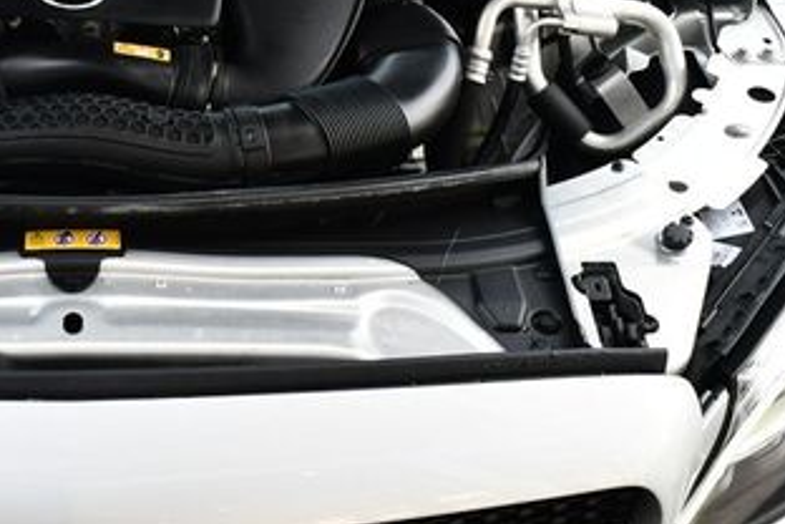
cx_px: 118
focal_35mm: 74
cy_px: 222
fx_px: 1613
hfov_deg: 26.6
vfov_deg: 18.4
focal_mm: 18
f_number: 5
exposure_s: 1/250
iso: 400
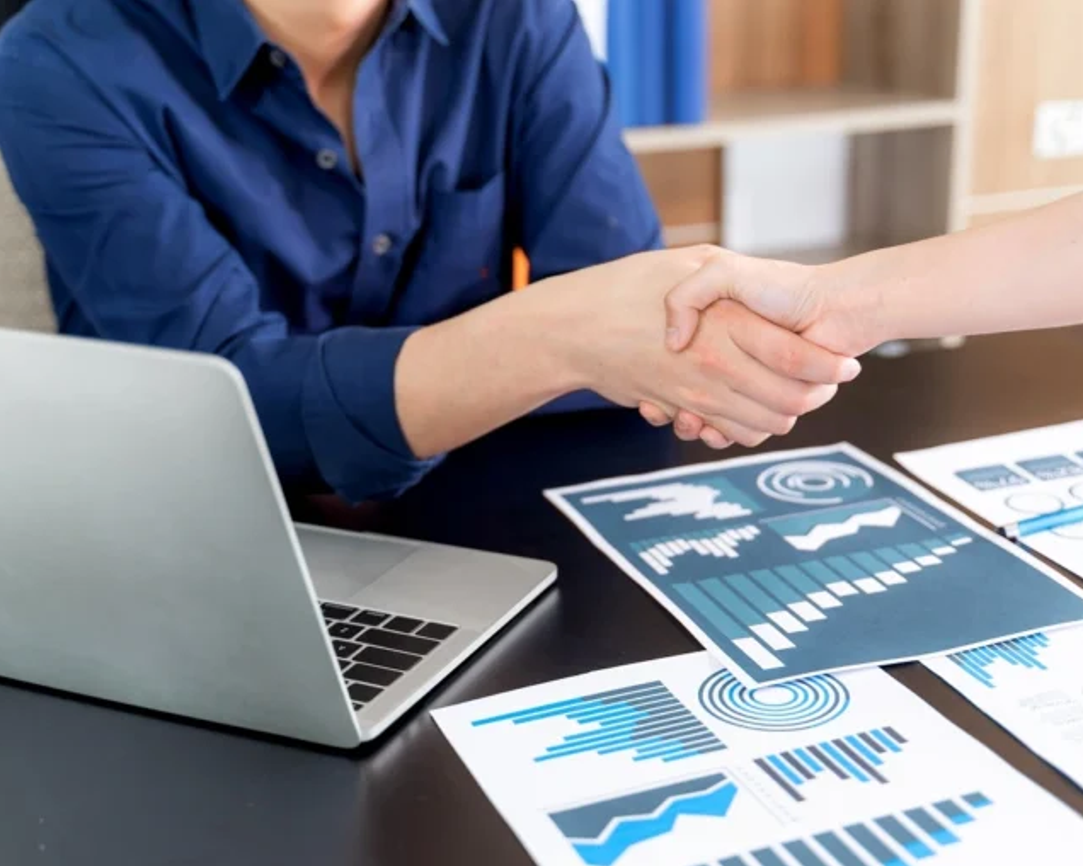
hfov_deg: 36.6
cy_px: 434
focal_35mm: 51
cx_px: 584
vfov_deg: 29.7
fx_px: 1635
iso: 200
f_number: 2.8
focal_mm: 45
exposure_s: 1/20
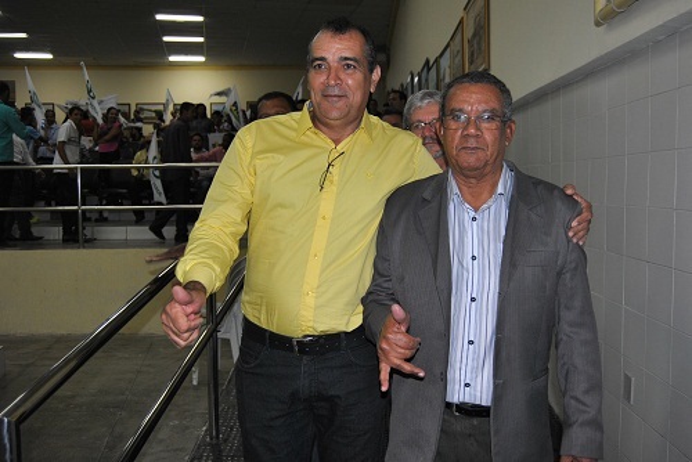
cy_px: 231
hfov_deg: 57.2
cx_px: 346
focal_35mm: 33
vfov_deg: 40.0
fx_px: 635
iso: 200
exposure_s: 1/60
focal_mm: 22
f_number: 3.5
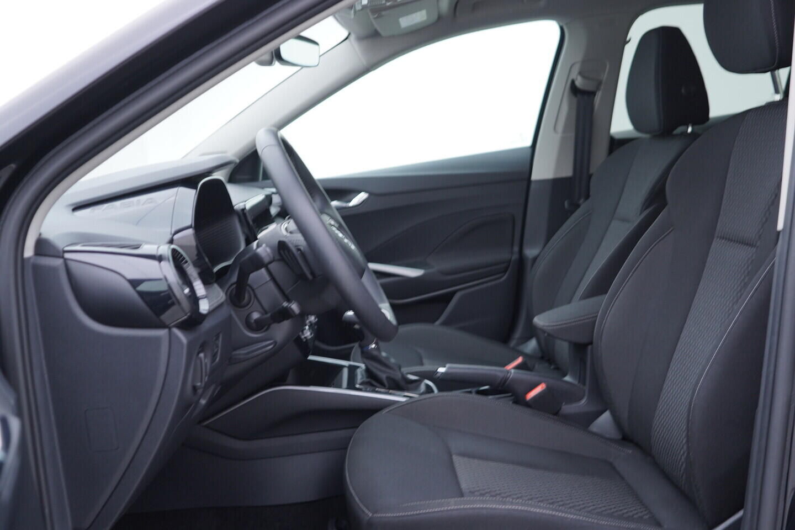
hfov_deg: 53.1
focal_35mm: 36
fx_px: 795
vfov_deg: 36.9
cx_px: 398
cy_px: 265
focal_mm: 24
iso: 160
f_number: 2.8
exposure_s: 1/40
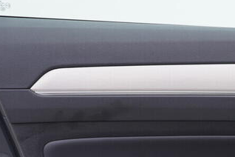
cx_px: 245
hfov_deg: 17.2
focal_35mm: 116
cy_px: 203
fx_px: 757
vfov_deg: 11.5
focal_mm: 24
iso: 125
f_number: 3.2
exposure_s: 1/50
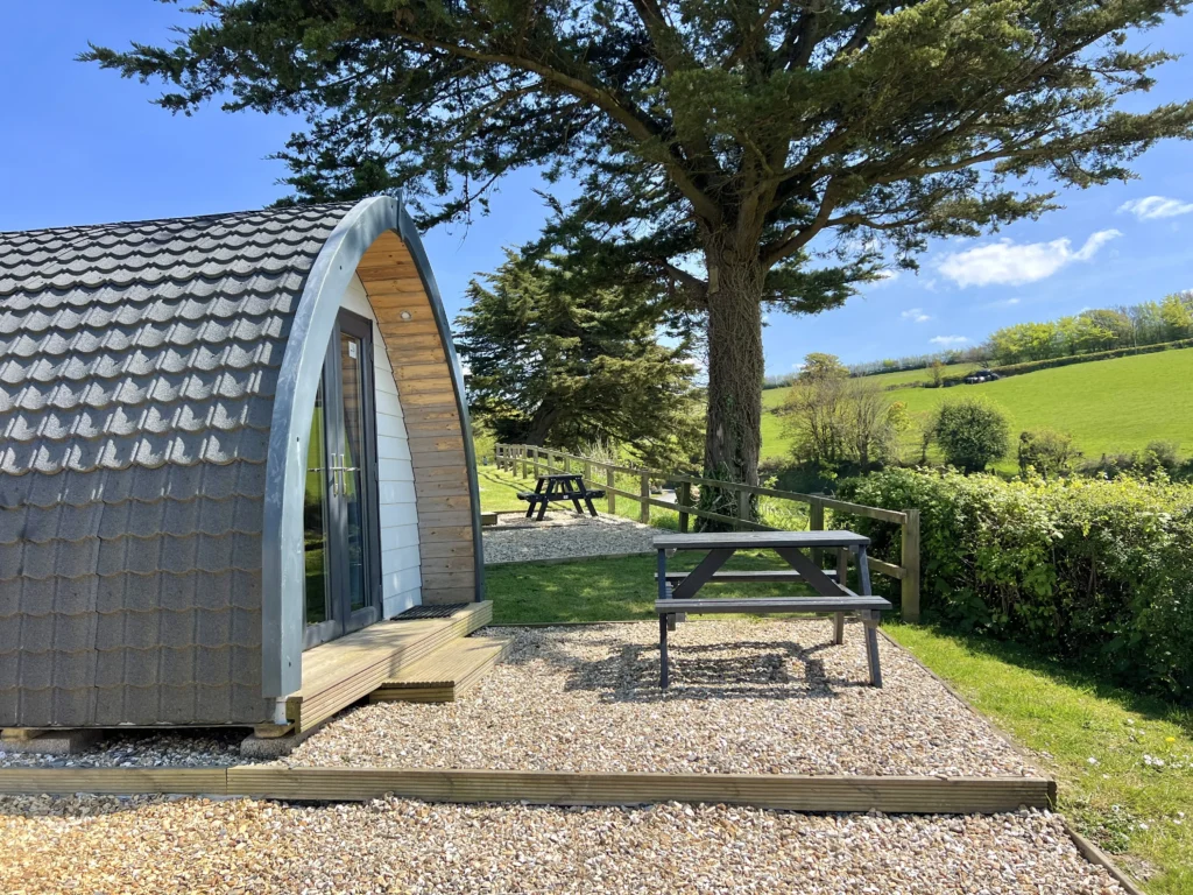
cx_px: 596
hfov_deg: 67.3
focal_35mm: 26
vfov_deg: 53.1
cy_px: 448
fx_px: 896
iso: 50
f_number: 1.5
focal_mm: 5.7
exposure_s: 1/2762
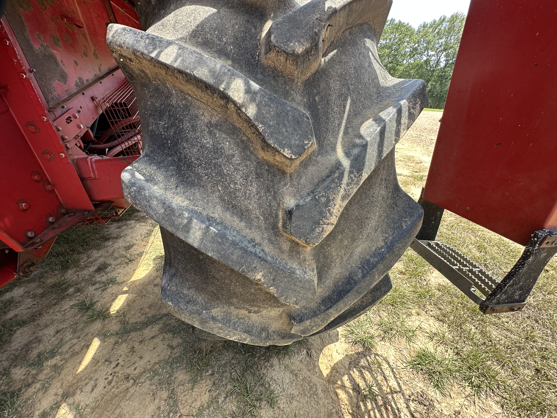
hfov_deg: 102.1
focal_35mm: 14
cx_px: 278
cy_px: 209
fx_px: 225
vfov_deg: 85.7
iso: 40
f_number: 2.2
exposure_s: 1/208
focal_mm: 2.22
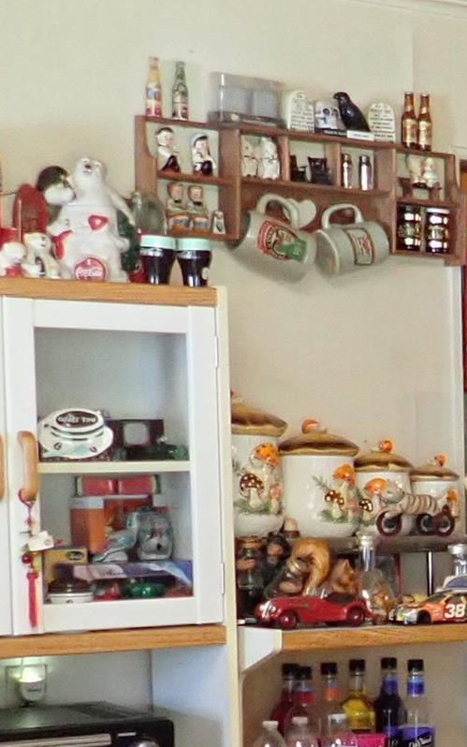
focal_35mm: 102
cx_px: 1026
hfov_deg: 11.2
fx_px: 2076
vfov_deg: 20.2
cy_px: 579
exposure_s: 1/30
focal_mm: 4.5
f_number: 2
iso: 400
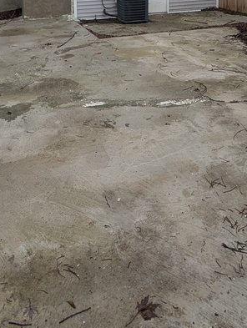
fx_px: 313
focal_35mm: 33
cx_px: 106
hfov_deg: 42.9
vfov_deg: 44.4
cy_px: -19
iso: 54
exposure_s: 1/1541
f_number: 1.7
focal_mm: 2.02
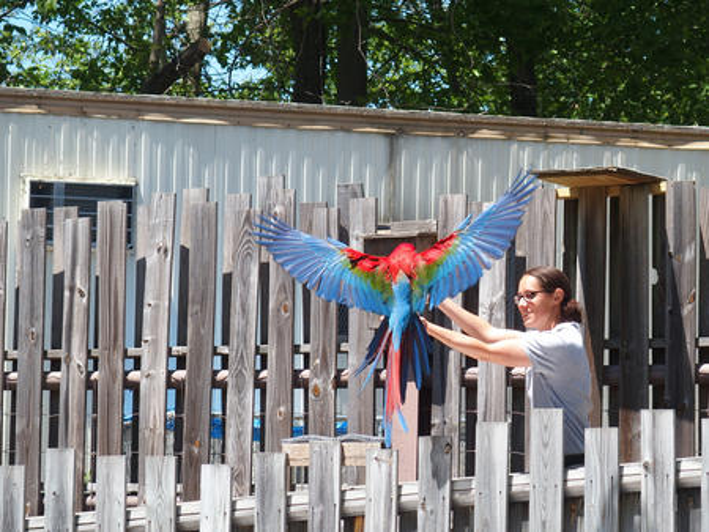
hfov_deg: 10.9
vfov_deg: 8.2
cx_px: 354
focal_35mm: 182
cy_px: 266
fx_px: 3730
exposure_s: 1/500
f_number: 3.5
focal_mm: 38.6
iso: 100
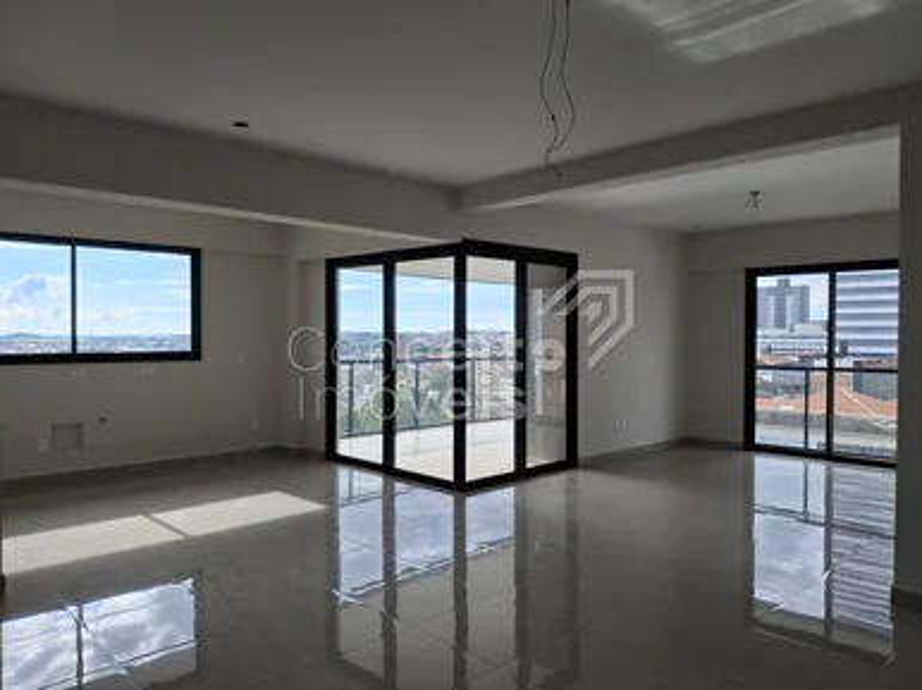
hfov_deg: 69.4
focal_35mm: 25
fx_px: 665
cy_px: 345
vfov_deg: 54.8
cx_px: 461
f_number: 1.8
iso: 32
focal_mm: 4.69
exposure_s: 1/833
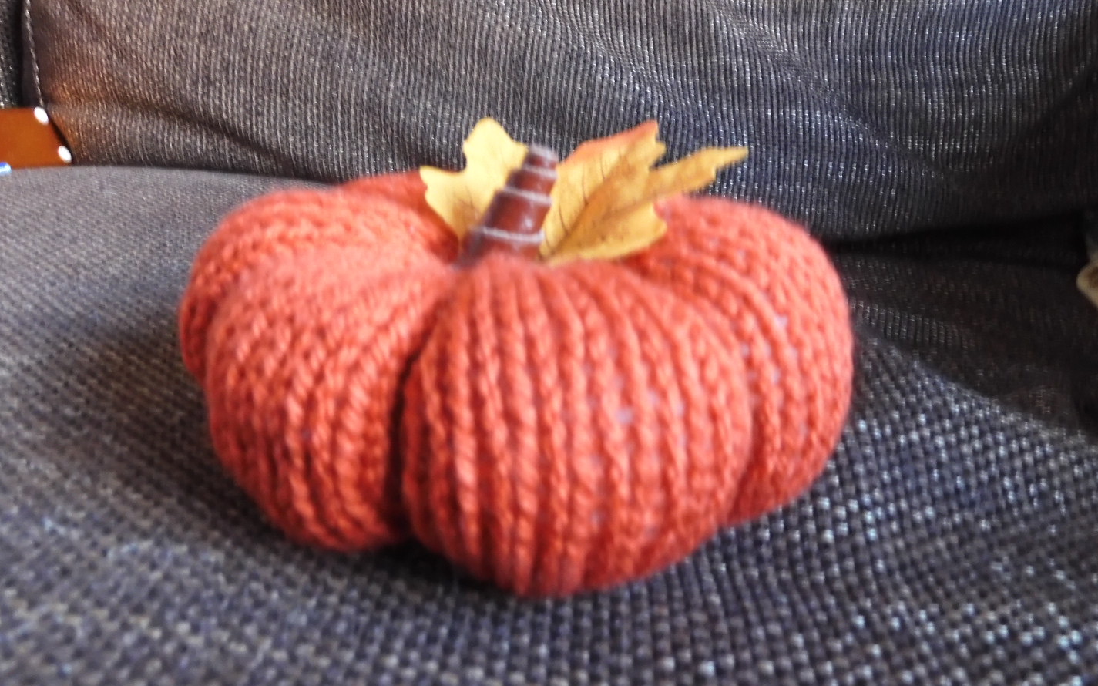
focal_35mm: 30
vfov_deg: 41.8
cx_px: 549
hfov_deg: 62.9
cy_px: 342
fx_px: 898
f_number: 3.5
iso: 720
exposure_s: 1/8
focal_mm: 5
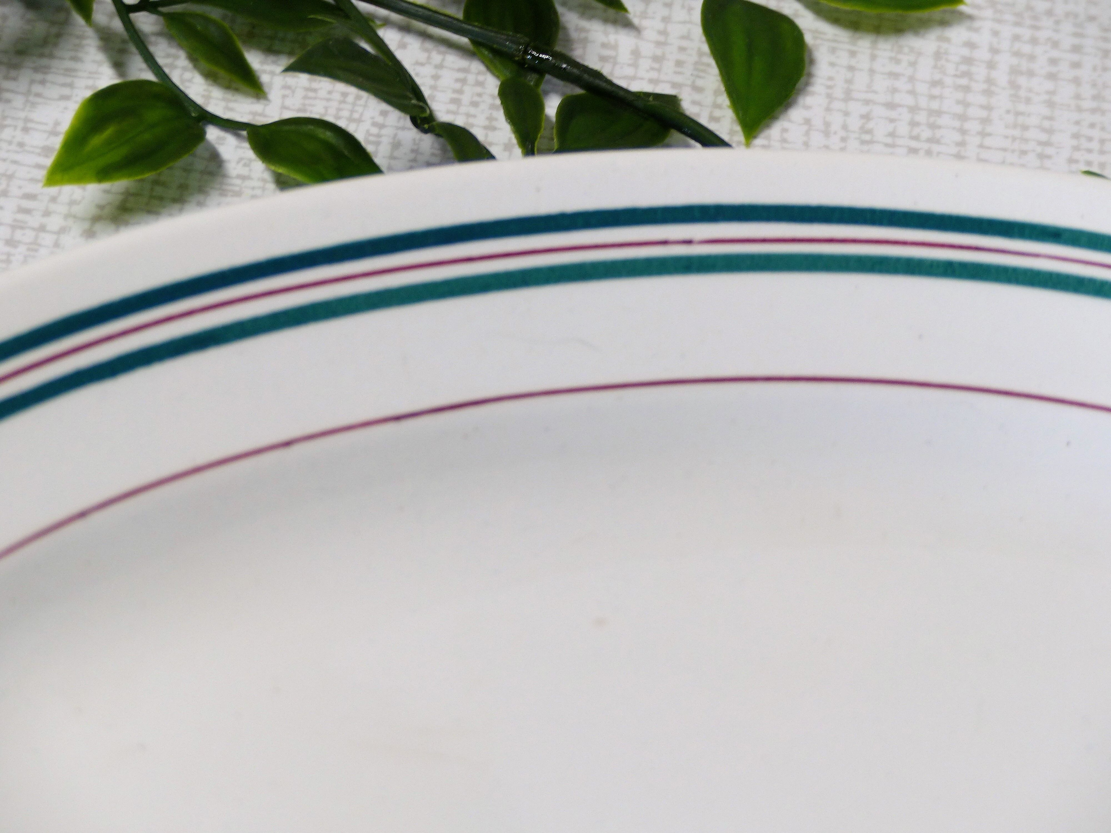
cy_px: 416
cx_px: 556
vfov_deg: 12.0
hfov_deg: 15.9
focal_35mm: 124
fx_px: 3980
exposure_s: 1/30
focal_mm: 22.2
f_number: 2.8
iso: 100
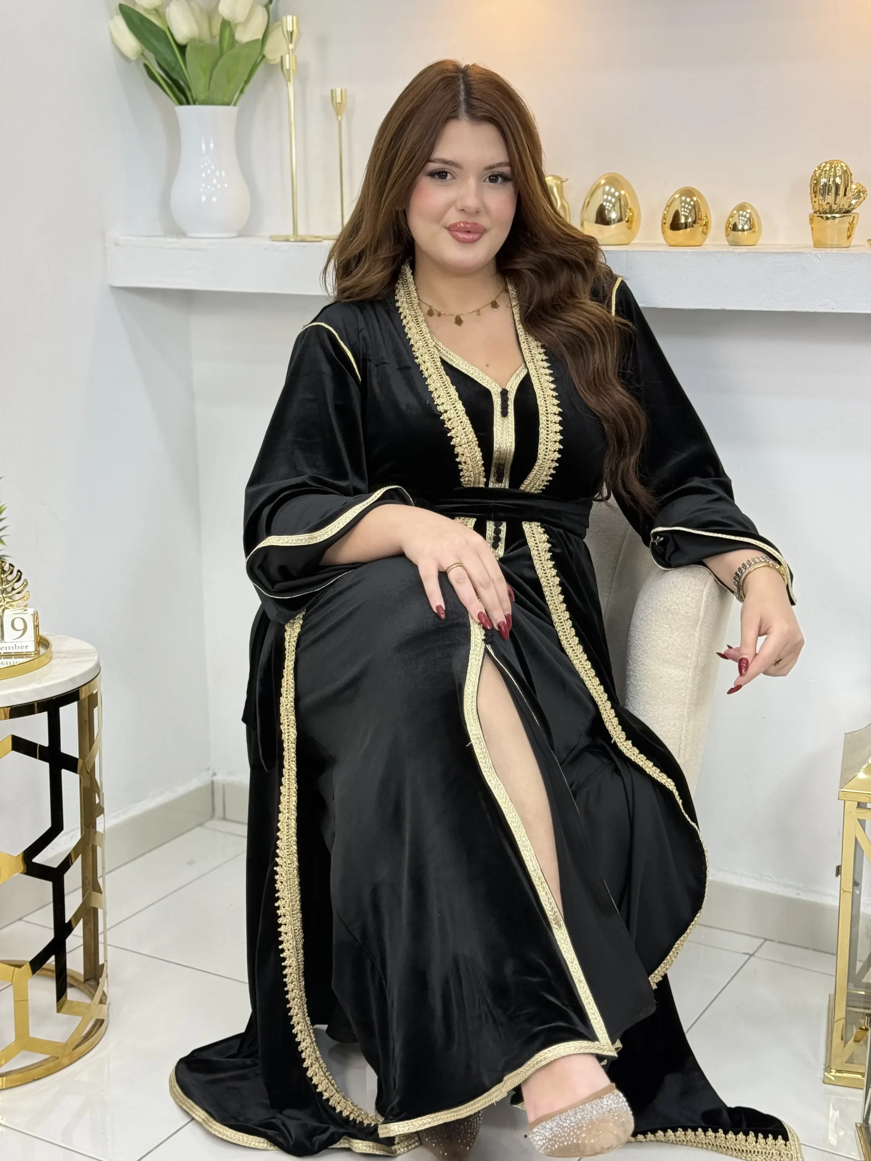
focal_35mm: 48
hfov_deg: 30.3
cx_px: 436
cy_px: 580
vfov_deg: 39.7
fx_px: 1610
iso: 100
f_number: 1.78
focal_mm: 6.76
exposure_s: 1/276
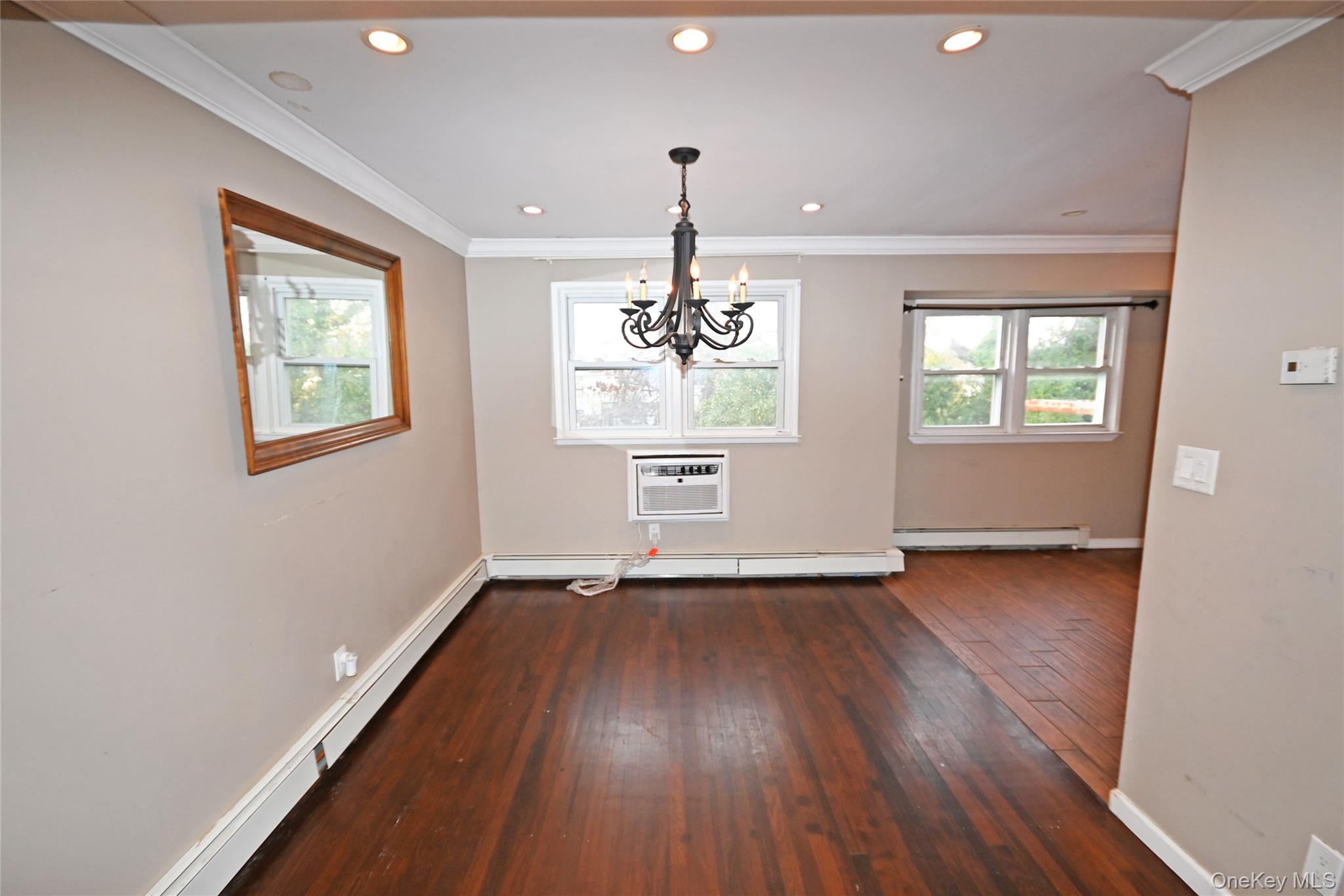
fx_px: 560
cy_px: 448
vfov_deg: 77.3
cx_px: 672
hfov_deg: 100.4
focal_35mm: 15
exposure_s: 1/60
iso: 200
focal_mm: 10
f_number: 4
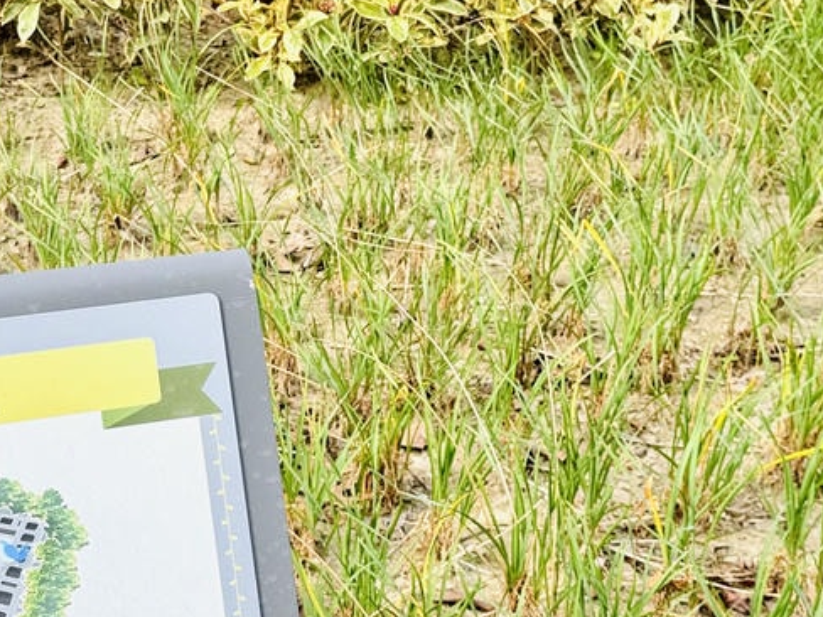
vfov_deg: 24.8
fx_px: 1403
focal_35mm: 59
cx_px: 277
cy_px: 314
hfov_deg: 32.4
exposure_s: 1/723
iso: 80
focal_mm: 6.76
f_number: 1.78
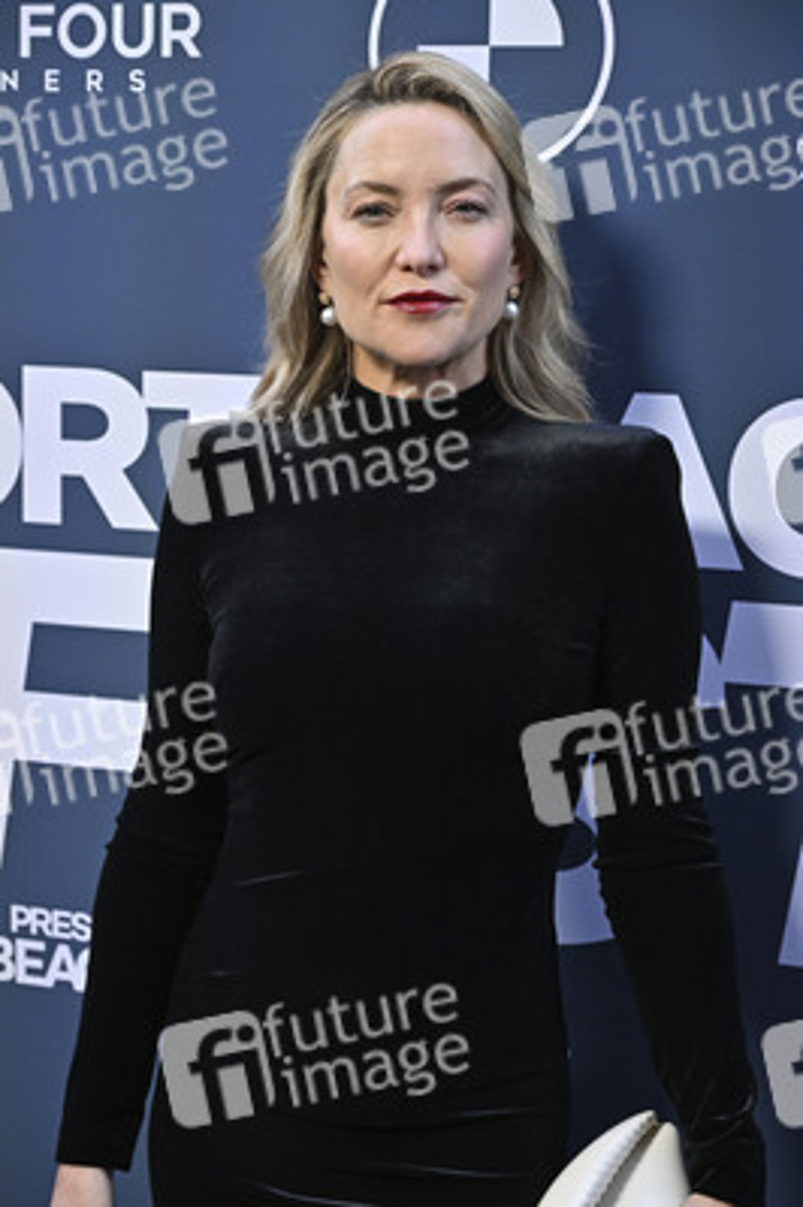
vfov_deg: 27.0
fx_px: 2514
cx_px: 402
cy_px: 604
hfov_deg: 18.2
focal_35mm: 75
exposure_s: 1/320
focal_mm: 75
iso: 2000
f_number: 6.3
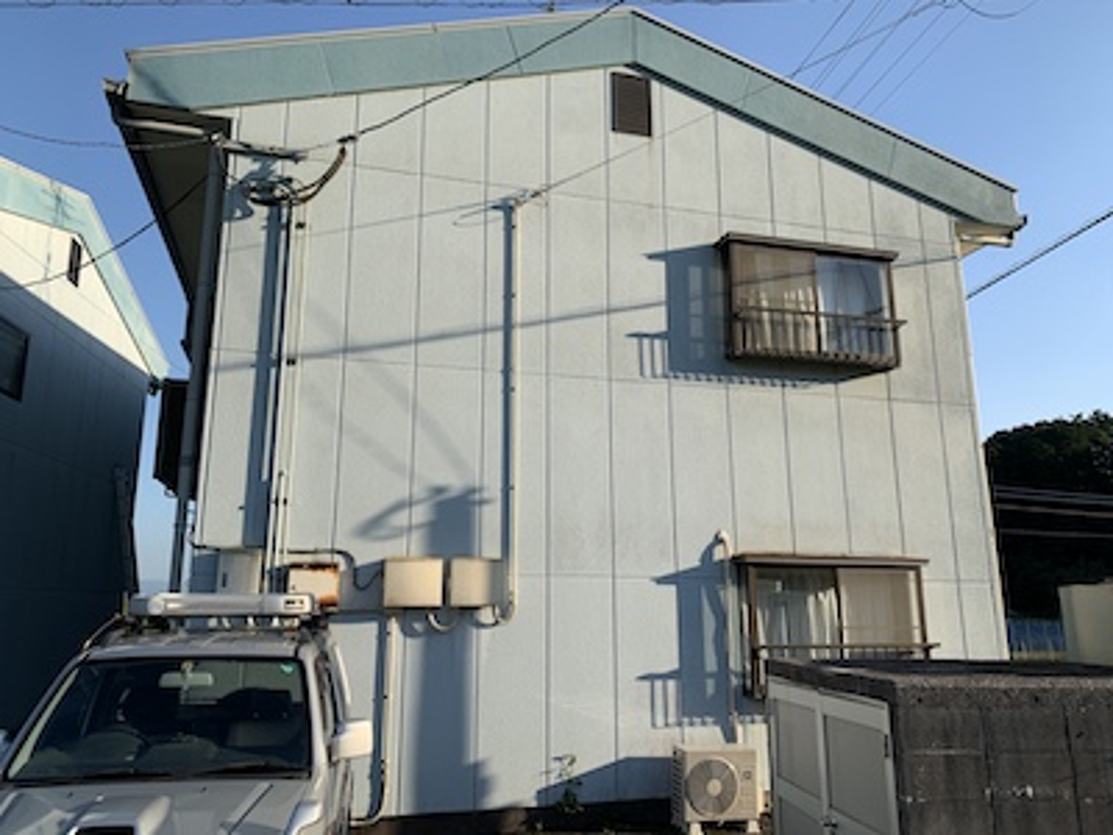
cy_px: 418
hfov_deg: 67.3
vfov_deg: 53.1
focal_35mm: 26
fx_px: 836
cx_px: 556
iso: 25
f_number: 1.8
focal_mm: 4.25
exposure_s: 1/1468
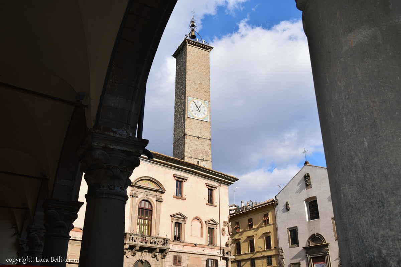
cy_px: 134
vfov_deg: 41.7
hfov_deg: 59.5
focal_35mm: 32
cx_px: 200
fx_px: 351
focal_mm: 21
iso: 100
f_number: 11
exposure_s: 1/200
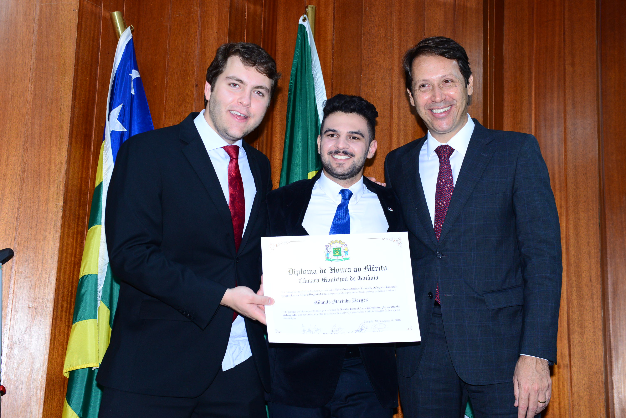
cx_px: 313
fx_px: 870
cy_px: 209
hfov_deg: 39.6
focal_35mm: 50
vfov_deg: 27.0
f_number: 5.6
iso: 2000
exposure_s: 1/125
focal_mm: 50
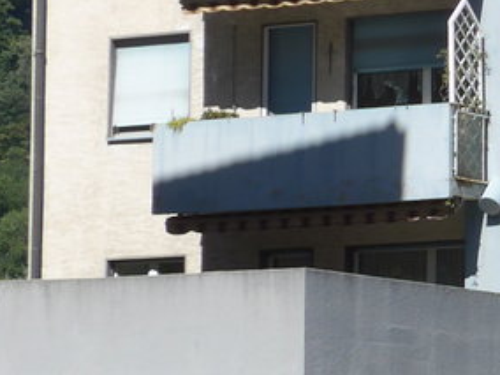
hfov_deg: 7.3
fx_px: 3784
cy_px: 366
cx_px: 1023
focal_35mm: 262
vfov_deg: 5.7
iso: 80
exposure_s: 1/1300
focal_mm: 12.7
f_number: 3.7
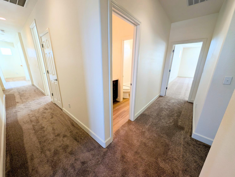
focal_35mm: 12
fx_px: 82
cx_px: 118
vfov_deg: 94.6
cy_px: 88
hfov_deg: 110.5
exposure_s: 1/30
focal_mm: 2.23
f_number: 1.95
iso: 47
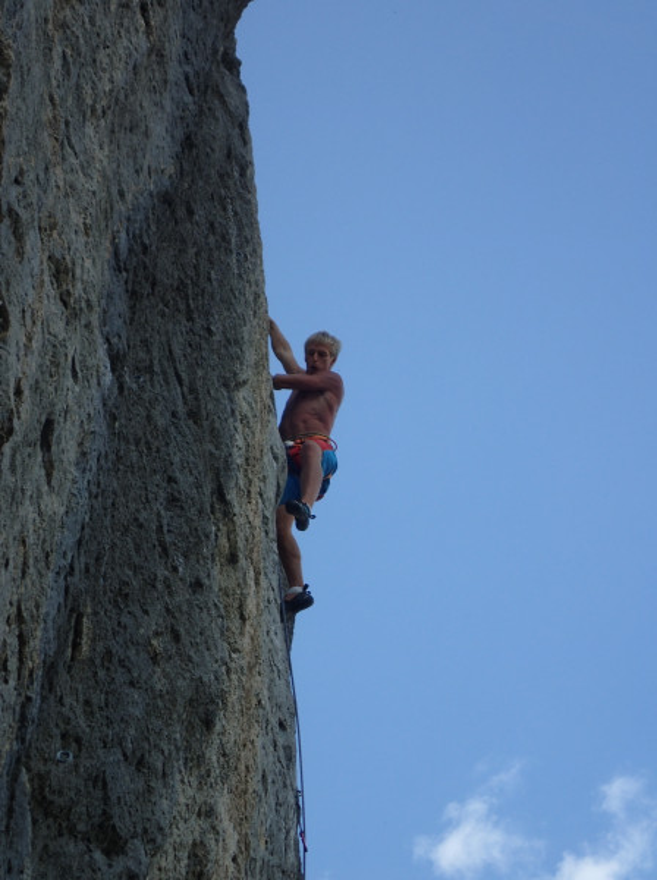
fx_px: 2538
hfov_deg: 14.8
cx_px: 328
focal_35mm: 100
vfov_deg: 19.7
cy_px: 440
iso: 100
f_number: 4.9
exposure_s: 1/250
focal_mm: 18
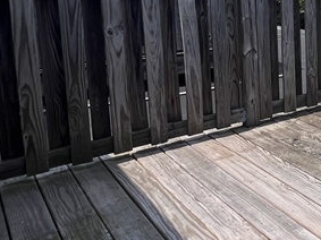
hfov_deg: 31.2
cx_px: 420
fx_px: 436
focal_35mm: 47
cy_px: 23
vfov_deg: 29.5
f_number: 1.8
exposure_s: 1/1845
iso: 32
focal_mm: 1.57
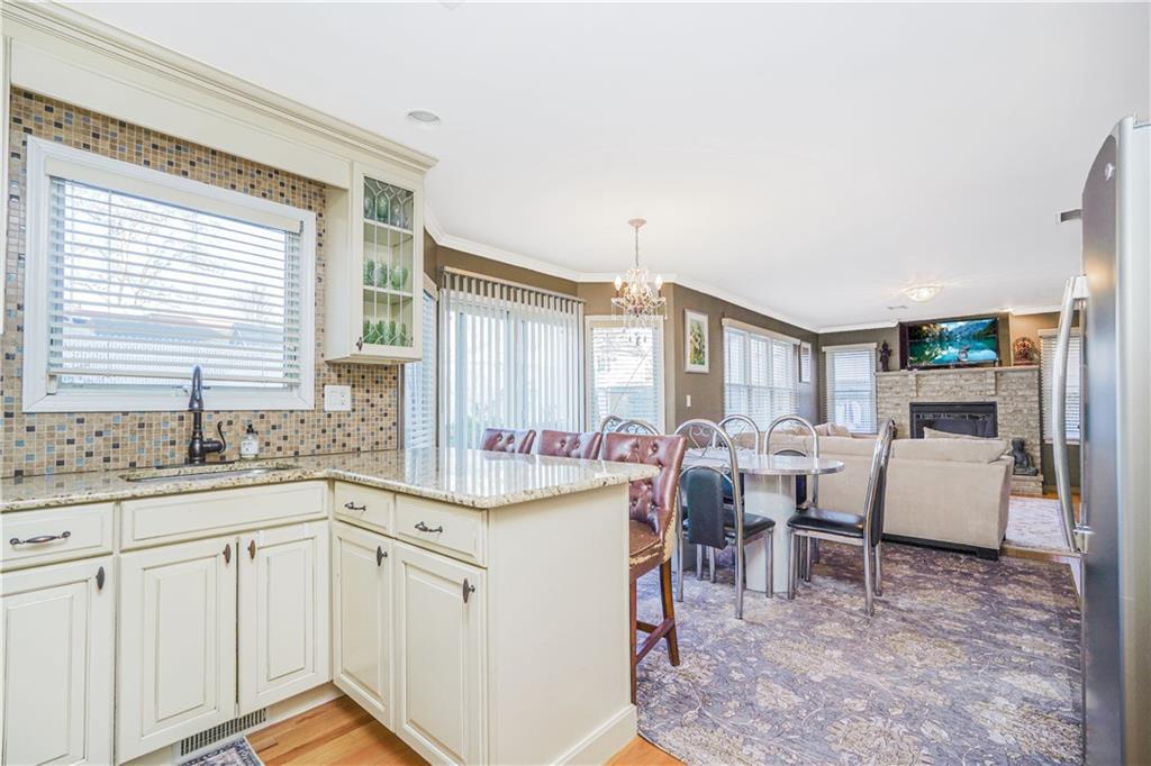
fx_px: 511
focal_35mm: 16
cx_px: 576
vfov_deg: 73.7
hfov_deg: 96.8
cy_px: 383
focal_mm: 16
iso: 50
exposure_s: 1/20
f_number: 4
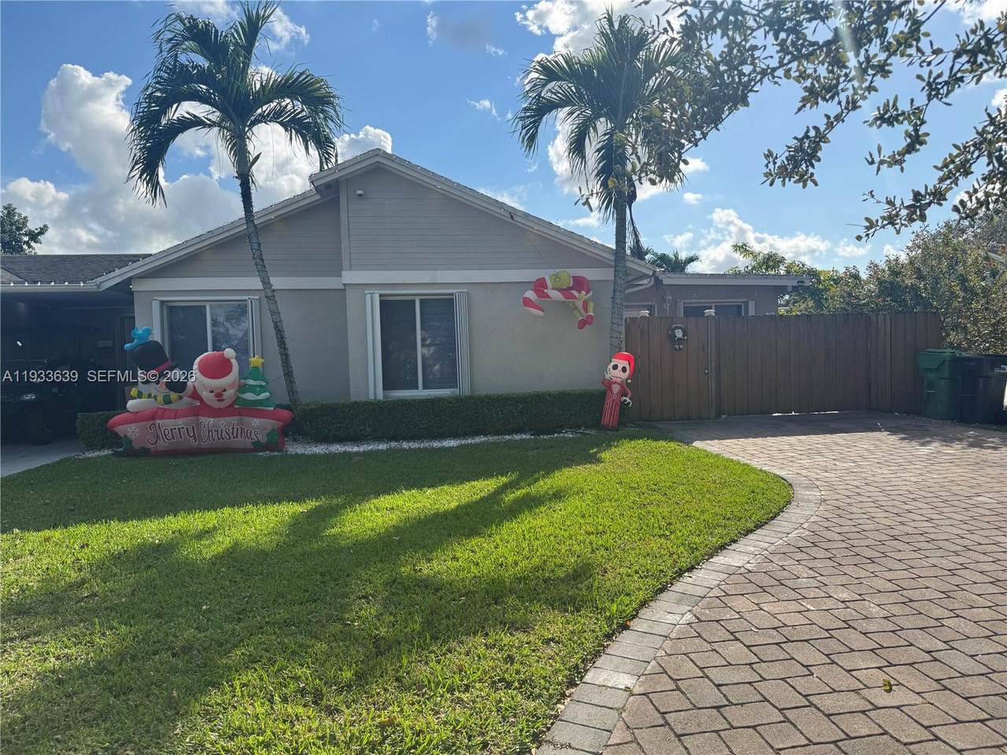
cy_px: 378
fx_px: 698
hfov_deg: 71.6
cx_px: 504
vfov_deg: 56.8
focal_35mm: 24
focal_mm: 6.76
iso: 80
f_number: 1.78
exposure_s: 1/2604
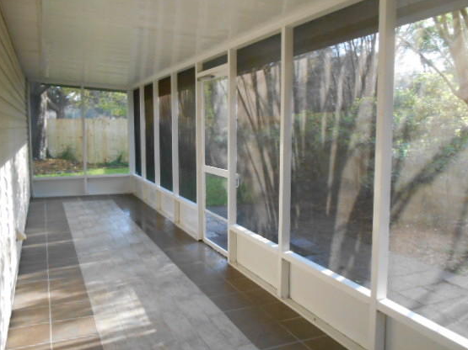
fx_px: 406
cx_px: 224
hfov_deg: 60.0
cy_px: 170
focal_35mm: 30
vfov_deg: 46.8
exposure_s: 1/250
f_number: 3.4
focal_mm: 4.7
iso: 560
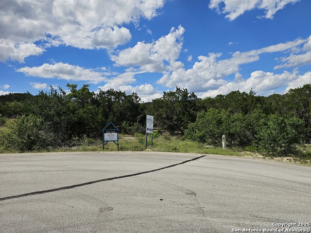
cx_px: 156
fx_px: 207
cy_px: 116
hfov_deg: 73.9
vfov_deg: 58.9
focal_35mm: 23
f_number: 1.7
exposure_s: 1/1563
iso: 10
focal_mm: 6.3
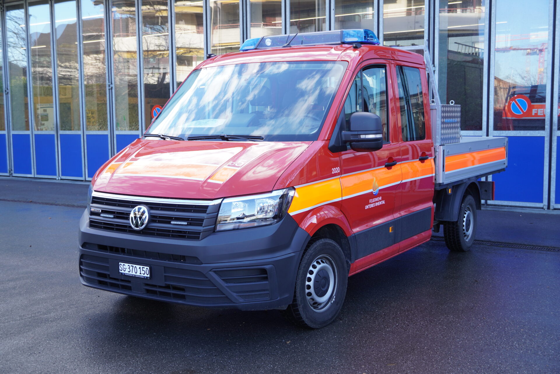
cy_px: 187
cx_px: 280
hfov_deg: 43.6
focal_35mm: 45
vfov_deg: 29.9
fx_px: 700
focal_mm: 30
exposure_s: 1/60
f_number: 4.5
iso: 125
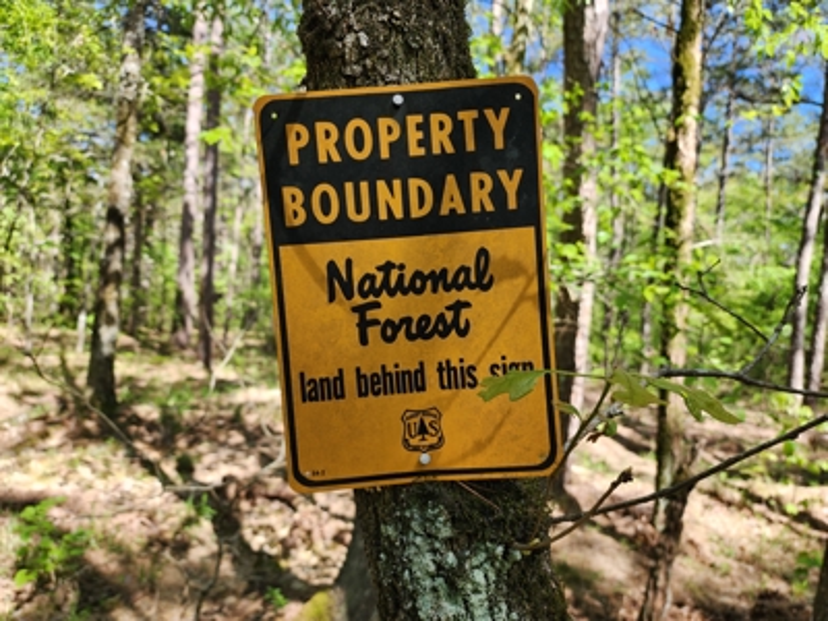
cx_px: 414
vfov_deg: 58.9
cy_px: 310
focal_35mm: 23
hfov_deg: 73.9
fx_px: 550
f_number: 1.8
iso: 12
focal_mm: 6.4
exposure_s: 1/159
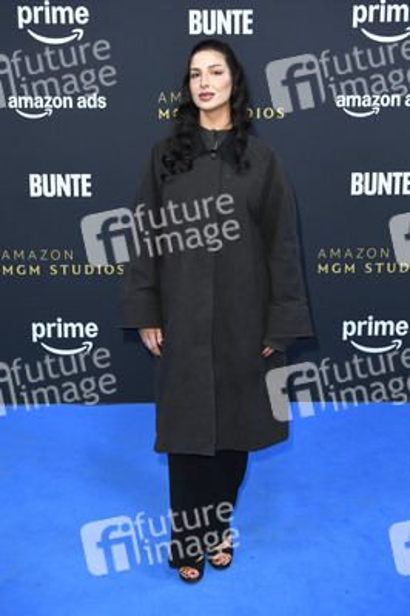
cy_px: 308
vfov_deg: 50.7
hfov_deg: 35.0
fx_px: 650
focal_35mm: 38
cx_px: 205
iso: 400
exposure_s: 1/400
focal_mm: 38
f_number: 4
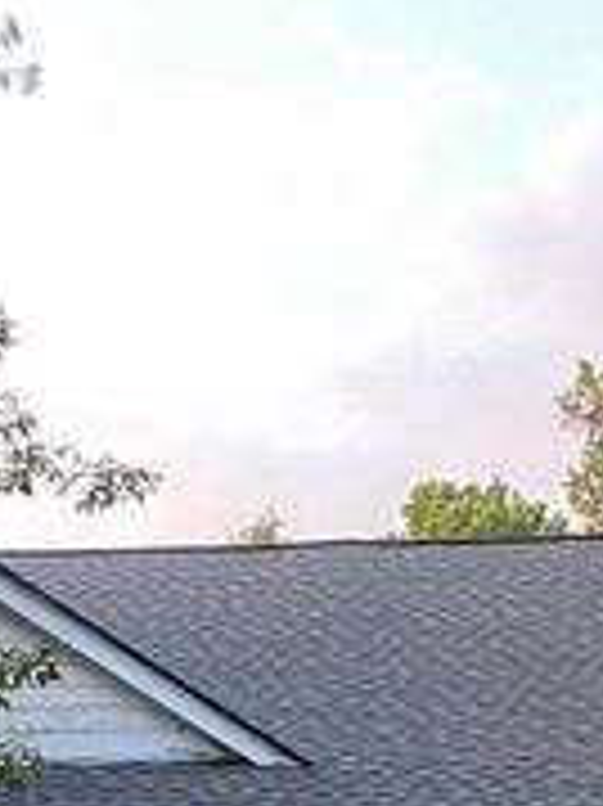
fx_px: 2256
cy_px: 1457
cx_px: 522
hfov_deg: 15.1
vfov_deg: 16.8
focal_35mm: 97
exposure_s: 1/60
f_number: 1.8
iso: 80
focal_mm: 4.25
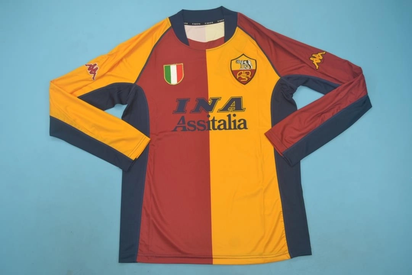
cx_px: 206
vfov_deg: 40.0
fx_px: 378
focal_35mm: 33
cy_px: 138
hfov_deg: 57.2
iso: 200
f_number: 4
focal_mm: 22
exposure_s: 1/100
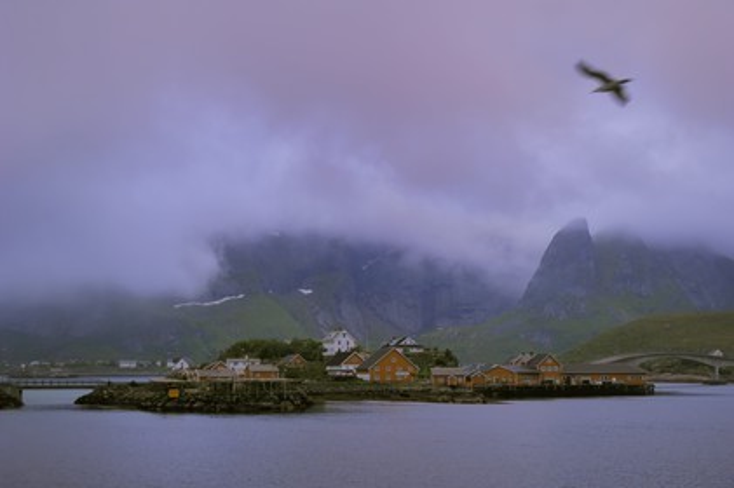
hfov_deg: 37.9
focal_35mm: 52
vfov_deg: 25.7
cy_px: 244
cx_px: 367
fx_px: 1070
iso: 100
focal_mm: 35
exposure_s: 1/60
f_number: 2.8
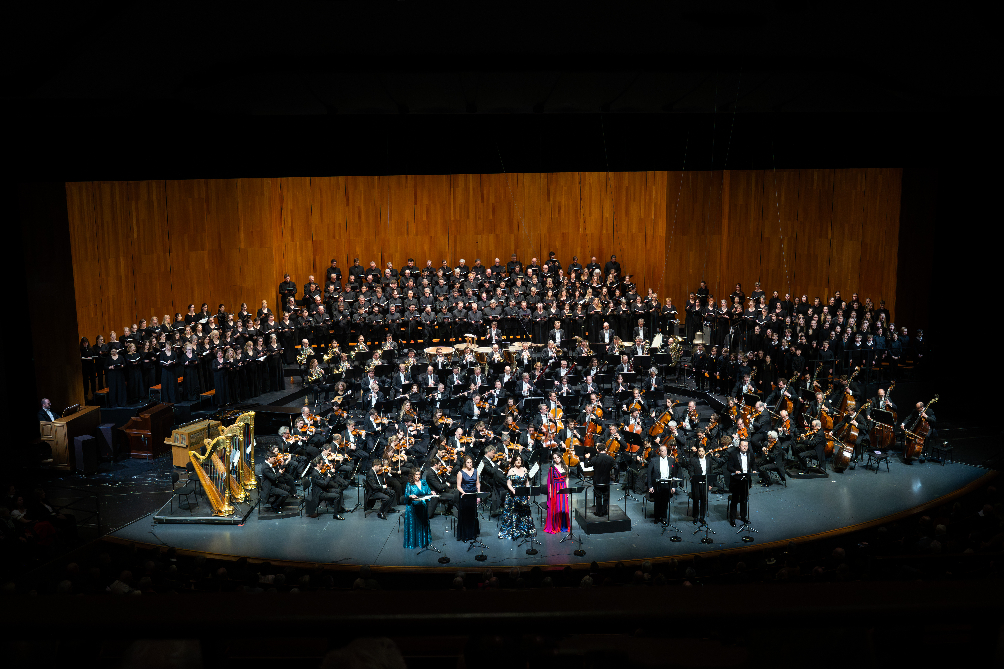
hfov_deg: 48.5
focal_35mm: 40
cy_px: 334
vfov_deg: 33.4
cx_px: 502
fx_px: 1115
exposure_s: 1/125
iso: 3200
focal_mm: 40
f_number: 6.3
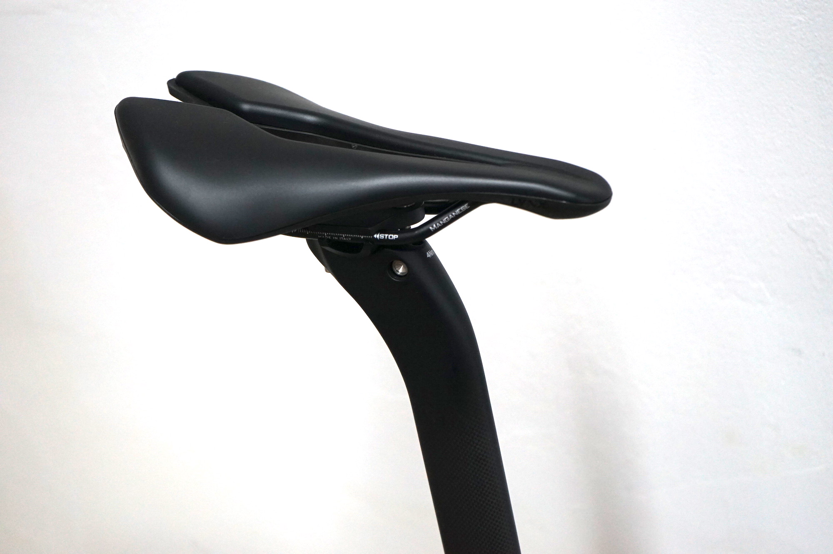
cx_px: 416
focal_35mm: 55
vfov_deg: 24.6
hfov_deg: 36.3
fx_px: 1272
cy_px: 277
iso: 2000
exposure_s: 1/160
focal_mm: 55
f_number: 5
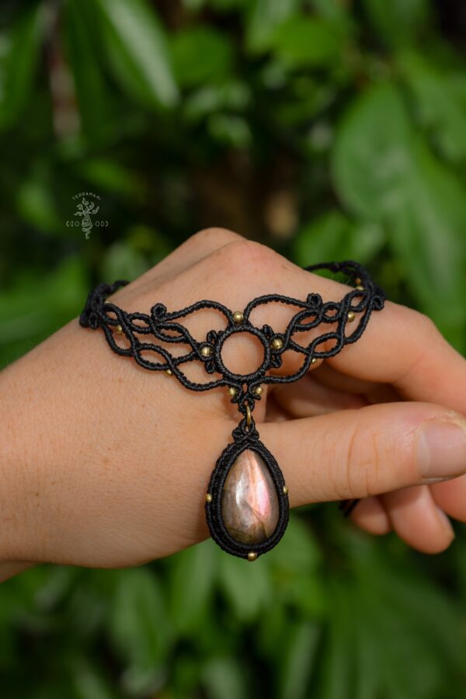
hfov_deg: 22.6
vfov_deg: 33.4
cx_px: 233
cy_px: 350
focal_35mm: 60
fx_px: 1165
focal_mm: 40
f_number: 7.1
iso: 200
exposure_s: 1/200
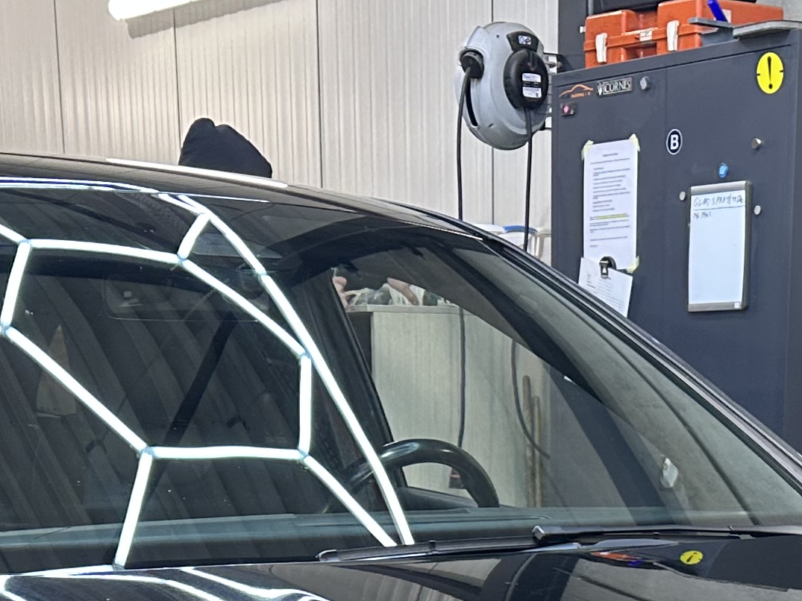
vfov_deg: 14.5
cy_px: 1069
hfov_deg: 21.7
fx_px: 2085
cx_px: 506
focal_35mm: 90
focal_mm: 6.86
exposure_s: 1/85
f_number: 1.78
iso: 125
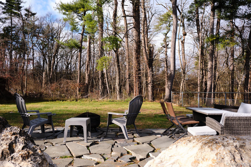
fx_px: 167
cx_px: 126
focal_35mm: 24
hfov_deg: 73.7
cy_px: 84
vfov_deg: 53.1
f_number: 6.4
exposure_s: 1/320
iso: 125
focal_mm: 16
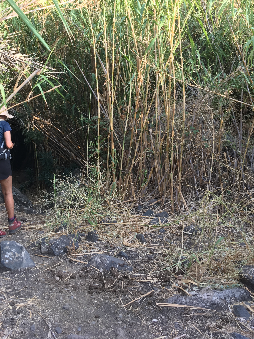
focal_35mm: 40
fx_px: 391
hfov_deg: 35.7
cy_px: 107
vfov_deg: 45.9
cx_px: 91
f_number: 2.2
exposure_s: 1/100
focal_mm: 4.15
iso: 25
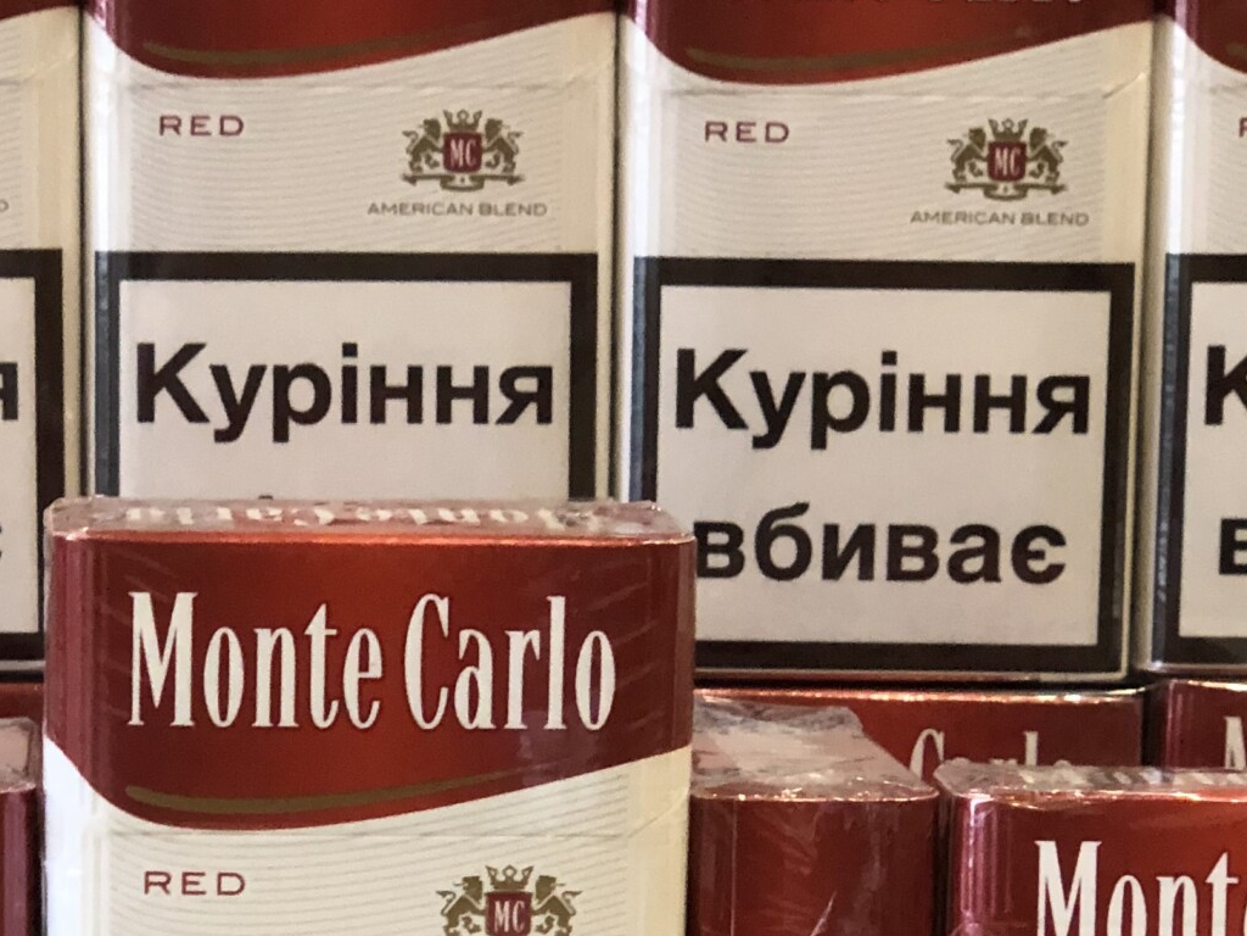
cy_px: 840
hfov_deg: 15.1
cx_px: 265
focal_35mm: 130
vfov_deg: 11.3
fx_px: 4683
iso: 125
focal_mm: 6
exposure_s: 1/24
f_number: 2.4
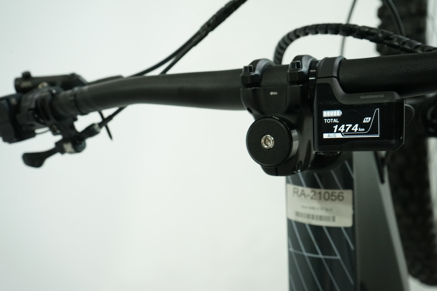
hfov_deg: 48.5
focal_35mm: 40
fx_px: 486
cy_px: 146
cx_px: 218
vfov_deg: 33.4
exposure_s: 1/200
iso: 2500
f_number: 7.1
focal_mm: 40
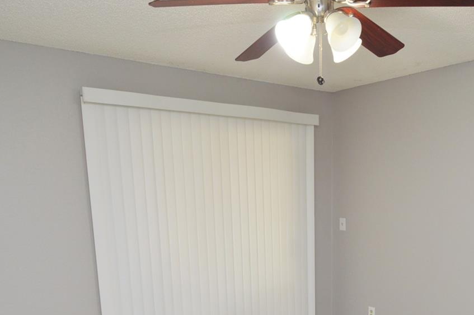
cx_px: 304
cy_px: 286
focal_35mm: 34
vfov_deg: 36.3
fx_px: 447
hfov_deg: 55.0
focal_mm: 12
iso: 400
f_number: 4
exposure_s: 1/60
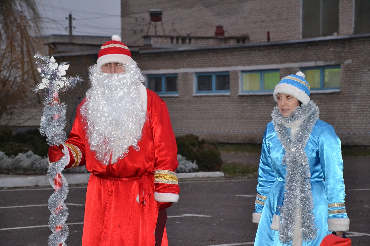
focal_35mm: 128
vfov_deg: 10.8
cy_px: 123
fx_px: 1310
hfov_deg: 16.1
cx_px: 185
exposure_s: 1/60
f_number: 5.6
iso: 3200
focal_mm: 85
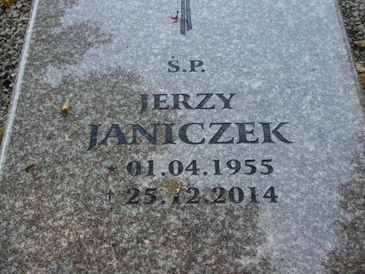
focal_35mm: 59
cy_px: 137
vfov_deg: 24.8
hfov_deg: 32.7
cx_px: 182
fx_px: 622
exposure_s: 1/60
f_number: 4.2
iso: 100
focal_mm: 10.5
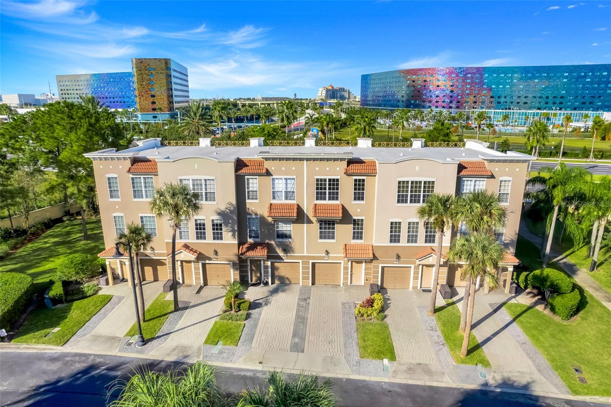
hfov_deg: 78.6
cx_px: 306
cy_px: 204
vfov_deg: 57.2
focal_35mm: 22
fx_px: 373
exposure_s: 1/500
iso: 130
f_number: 2.8
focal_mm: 8.38
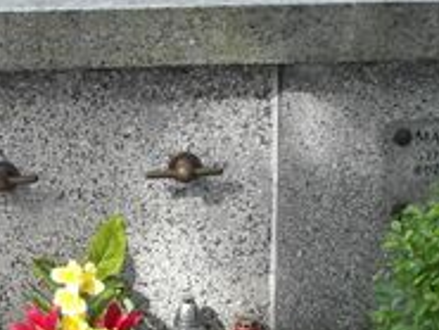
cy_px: 273
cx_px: 223
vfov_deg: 17.6
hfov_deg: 23.5
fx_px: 1053
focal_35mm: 83
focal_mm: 5.2
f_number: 3.4
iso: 100
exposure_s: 1/90
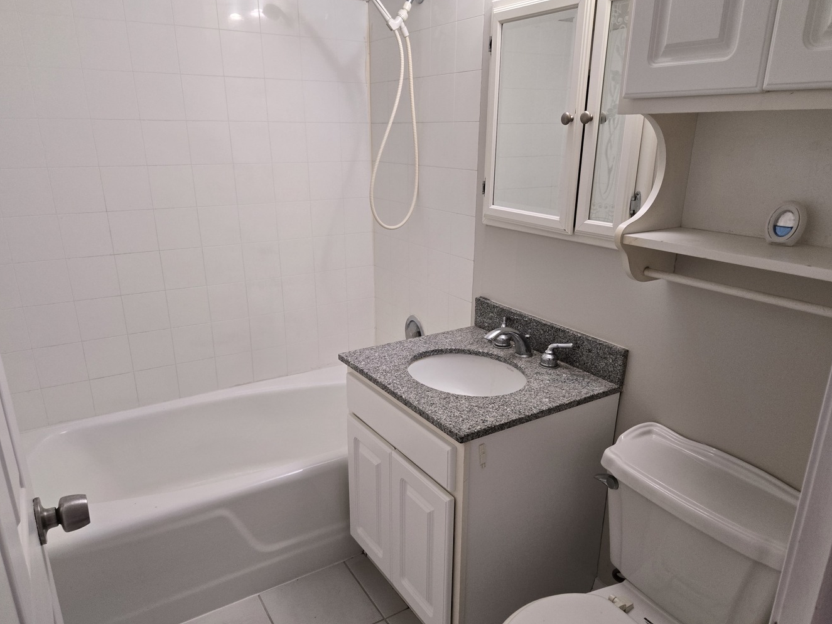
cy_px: 330
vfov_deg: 54.9
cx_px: 423
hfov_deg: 69.4
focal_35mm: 25
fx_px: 601
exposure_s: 1/120
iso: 250
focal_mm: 5.4
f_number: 1.8
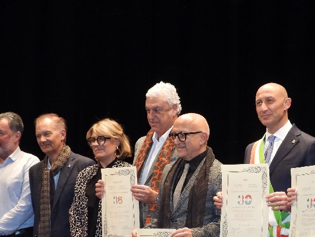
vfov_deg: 9.9
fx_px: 1356
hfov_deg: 13.2
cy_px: 193
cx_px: 226
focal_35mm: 149
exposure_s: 1/30
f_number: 3.5
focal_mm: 11.7
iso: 200
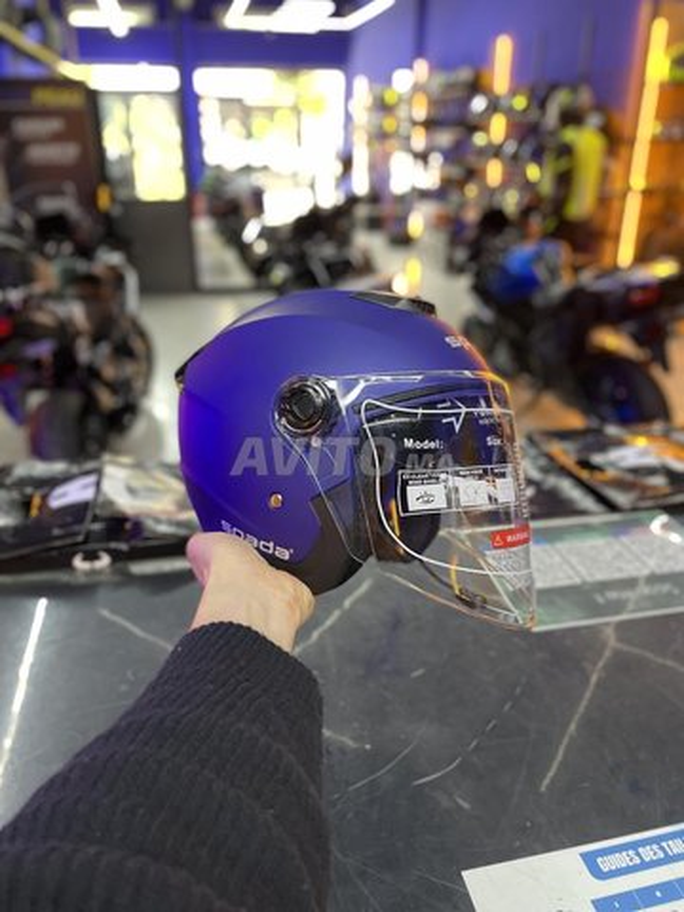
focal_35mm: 26
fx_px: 685
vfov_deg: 67.3
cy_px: 456
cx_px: 342
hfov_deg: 53.1
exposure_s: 1/50
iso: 250
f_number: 1.6
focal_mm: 4.2
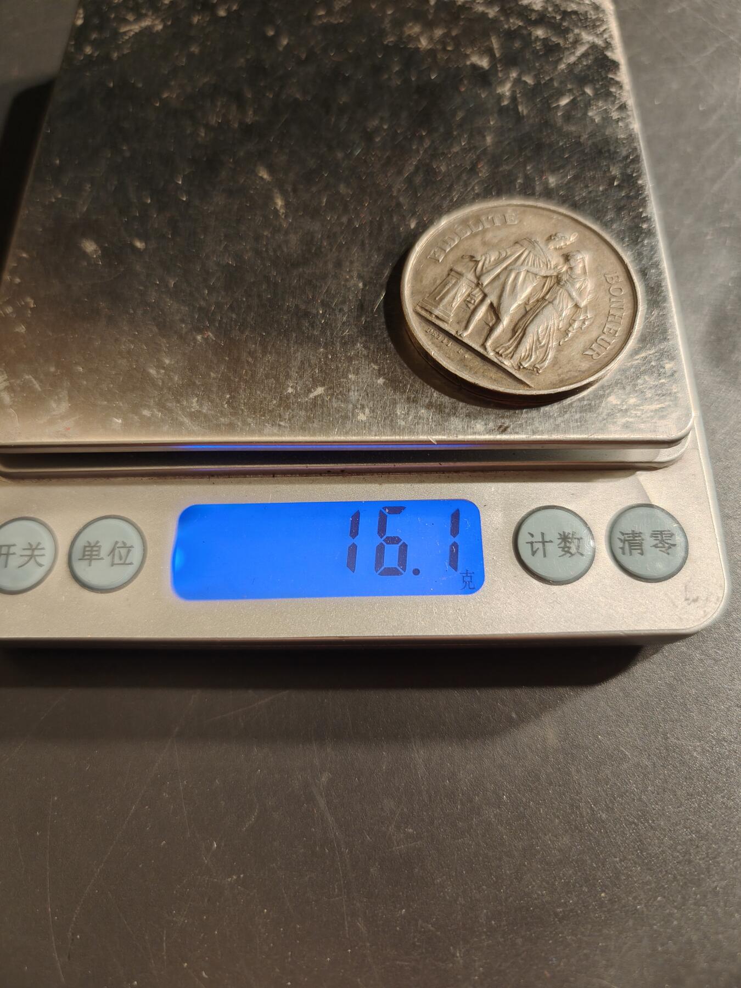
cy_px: 494
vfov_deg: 73.9
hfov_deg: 58.9
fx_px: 656
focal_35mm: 23
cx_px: 370
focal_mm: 6.06
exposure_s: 1/102
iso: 250
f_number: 1.6
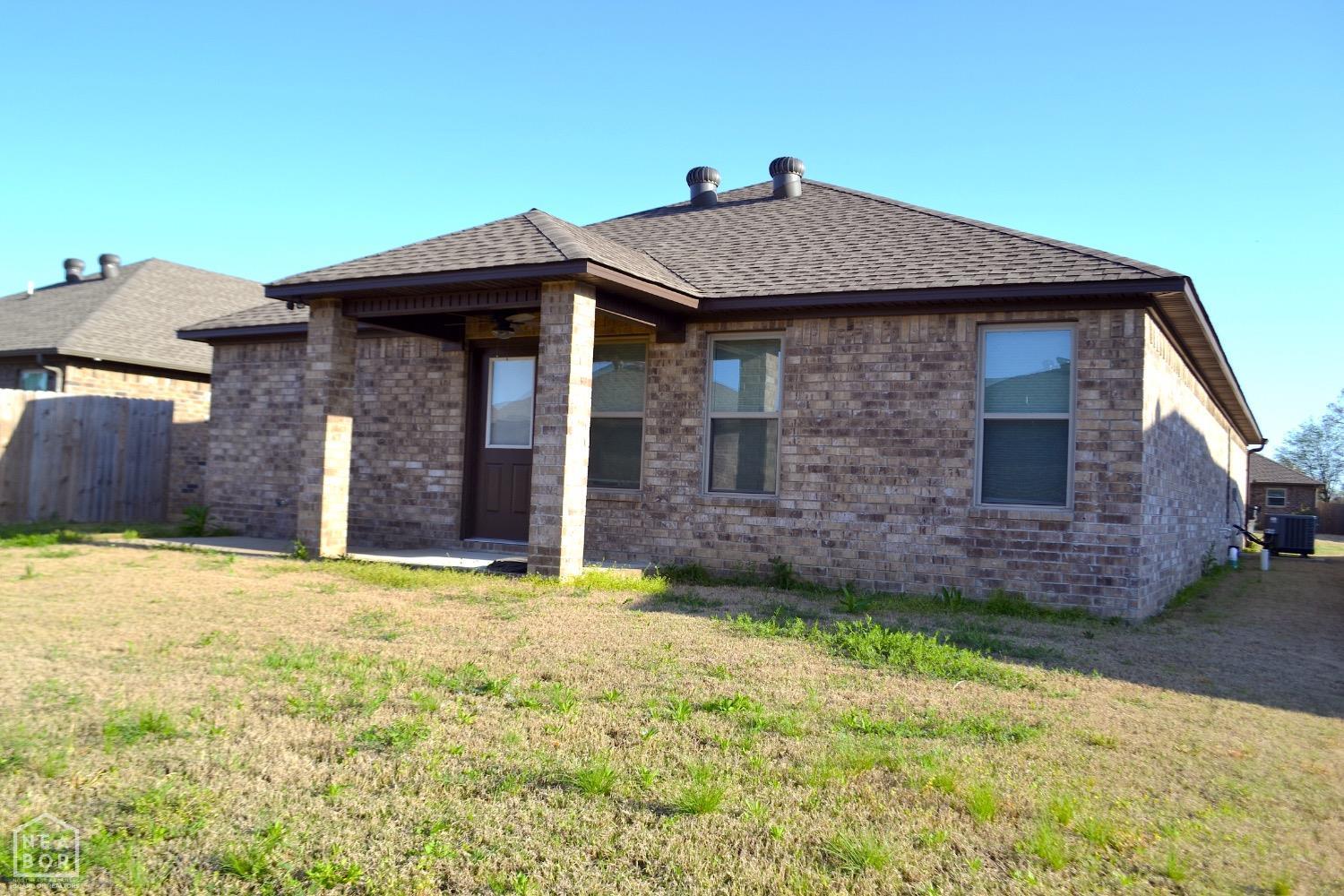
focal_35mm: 30
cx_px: 672
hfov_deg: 61.9
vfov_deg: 43.6
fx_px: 1120
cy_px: 448
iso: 100
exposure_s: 1/160
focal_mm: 20
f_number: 6.3
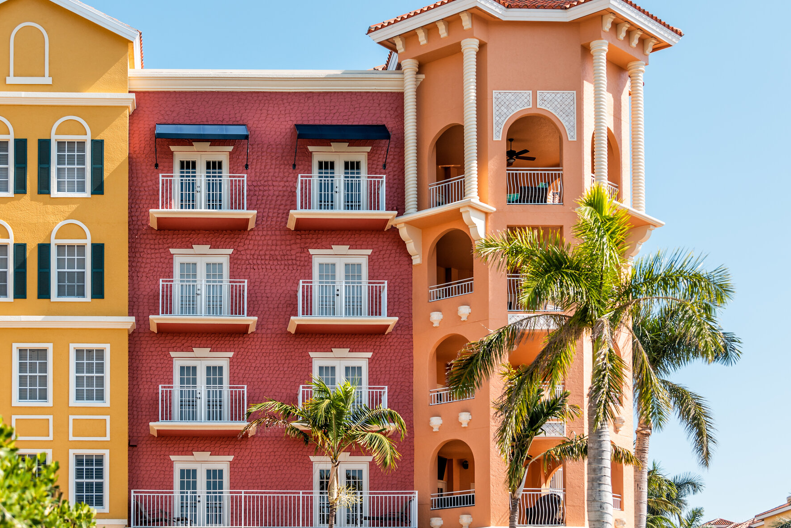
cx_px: 394
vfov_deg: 18.7
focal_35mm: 73
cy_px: 265
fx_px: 1605
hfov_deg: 27.7
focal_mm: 70
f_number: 4
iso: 80
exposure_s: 1/1600
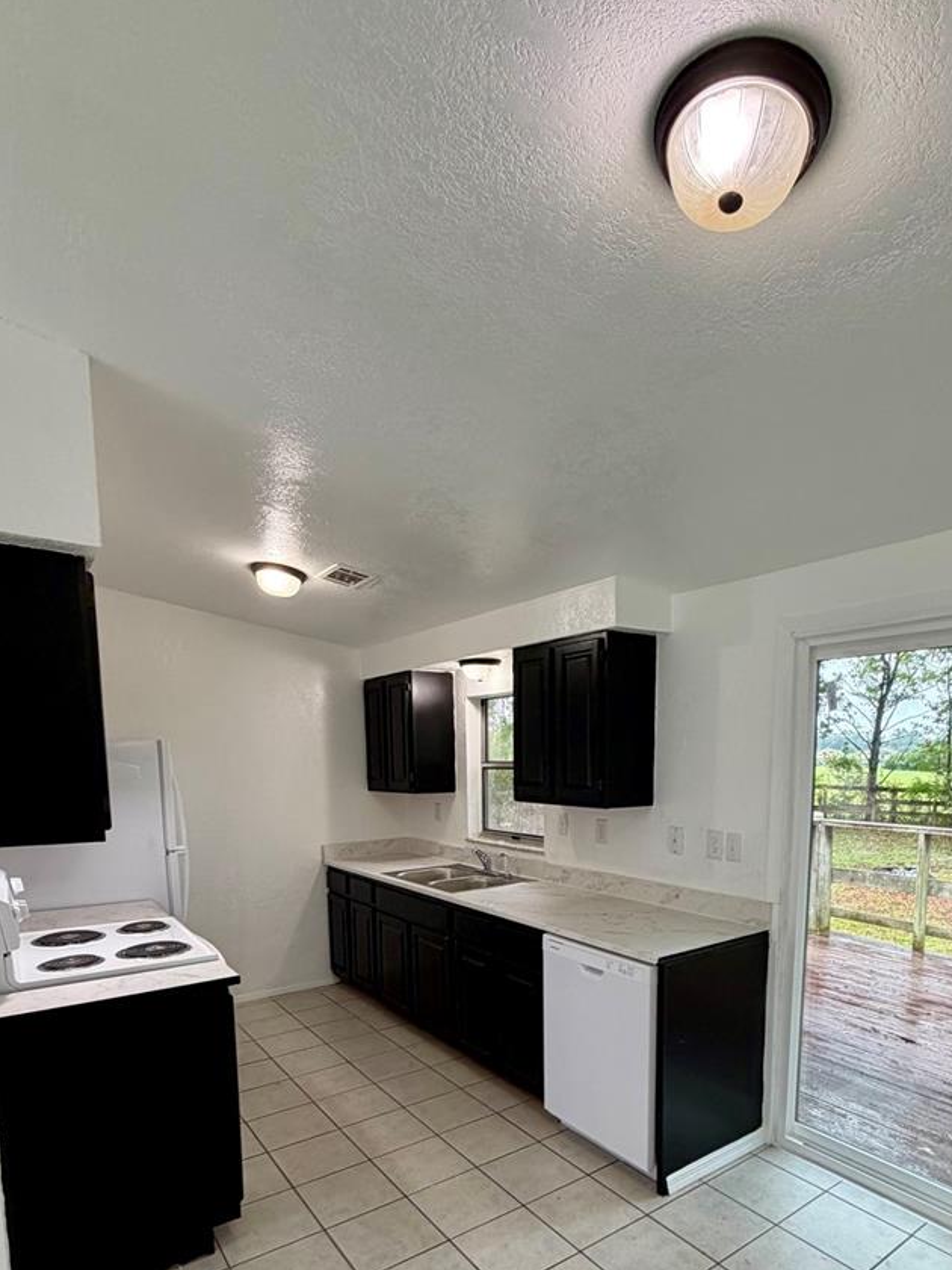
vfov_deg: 79.0
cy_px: 851
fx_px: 733
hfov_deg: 65.8
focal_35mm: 20
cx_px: 532
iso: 200
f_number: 2.2
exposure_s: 1/120
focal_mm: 2.22
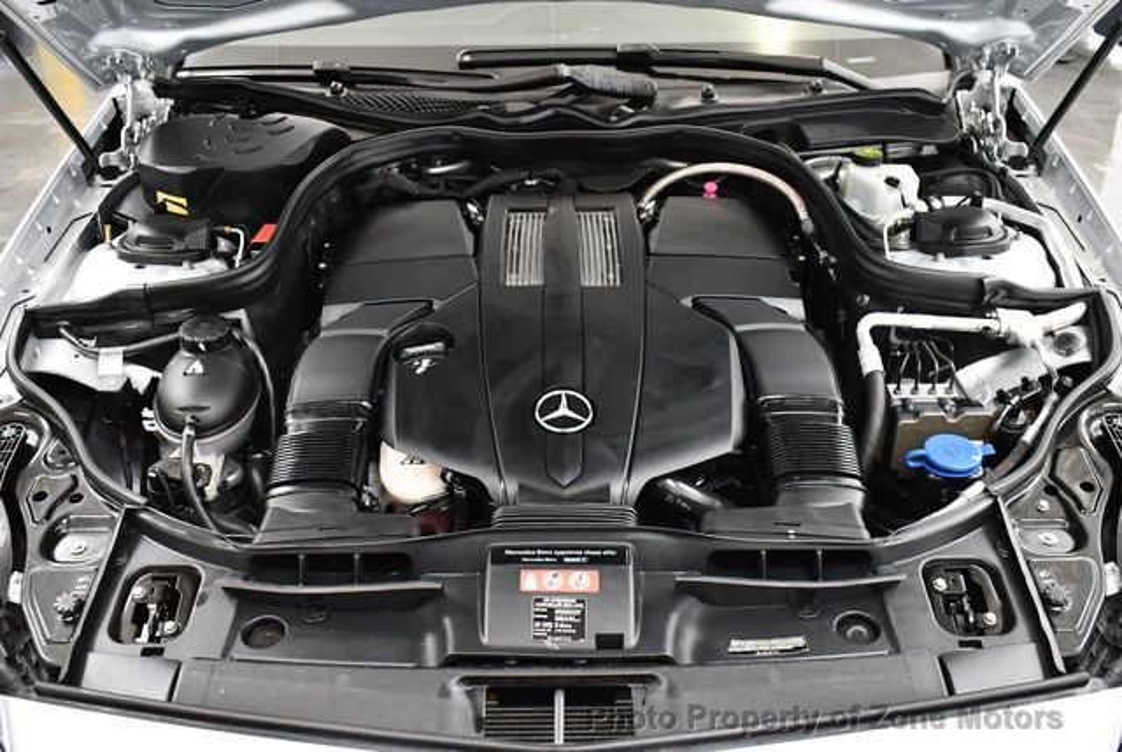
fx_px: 1124
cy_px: 376
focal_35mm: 36
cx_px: 561
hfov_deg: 53.1
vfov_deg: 37.0
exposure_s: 1/125
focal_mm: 18
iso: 2800
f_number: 3.5
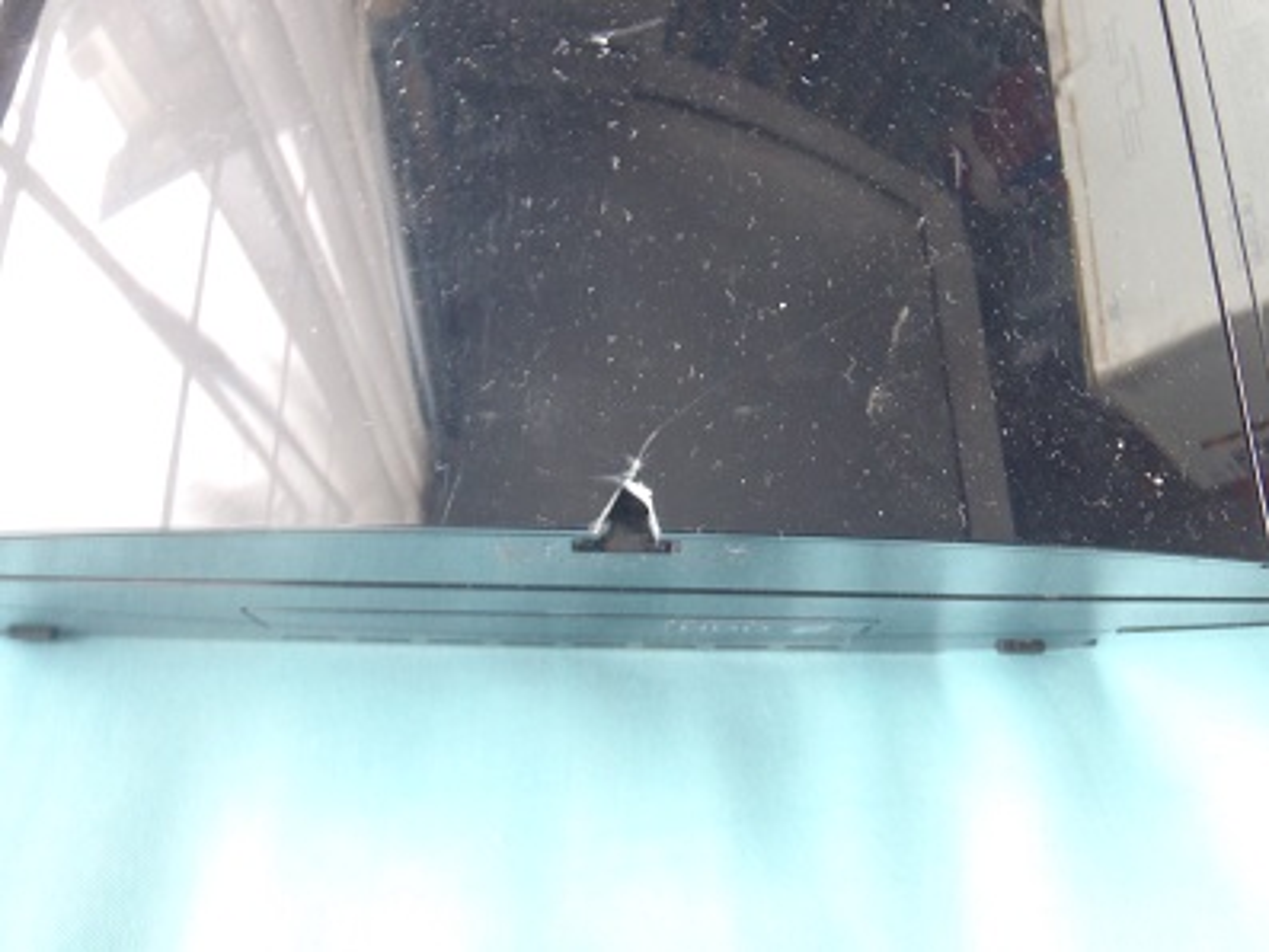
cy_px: 476
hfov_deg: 63.4
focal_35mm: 28
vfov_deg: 49.8
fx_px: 1027
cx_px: 634
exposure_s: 1/5
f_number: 3.5
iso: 200
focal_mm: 5
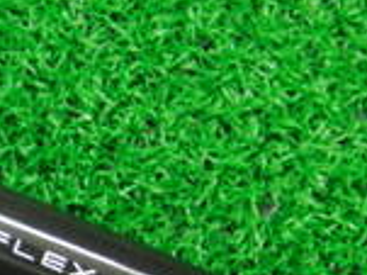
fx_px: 1663
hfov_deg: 11.6
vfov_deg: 9.4
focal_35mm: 157
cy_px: 146
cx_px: -314
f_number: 3.6
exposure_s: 1/25
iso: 400
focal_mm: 6.42
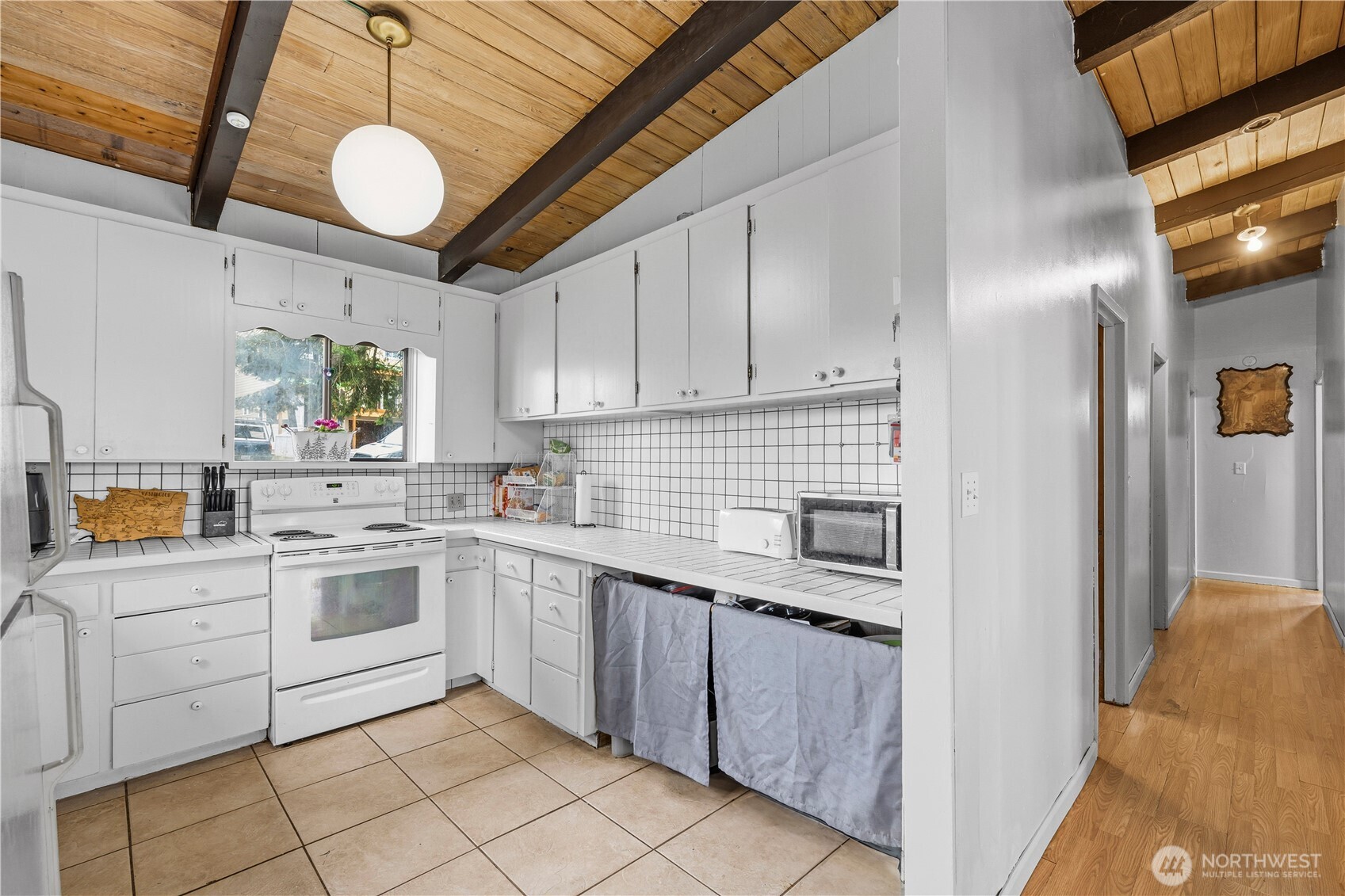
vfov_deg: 75.5
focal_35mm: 16
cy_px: 448
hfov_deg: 98.5
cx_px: 672
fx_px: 579
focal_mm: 15.5
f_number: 8
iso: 200
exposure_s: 1/10
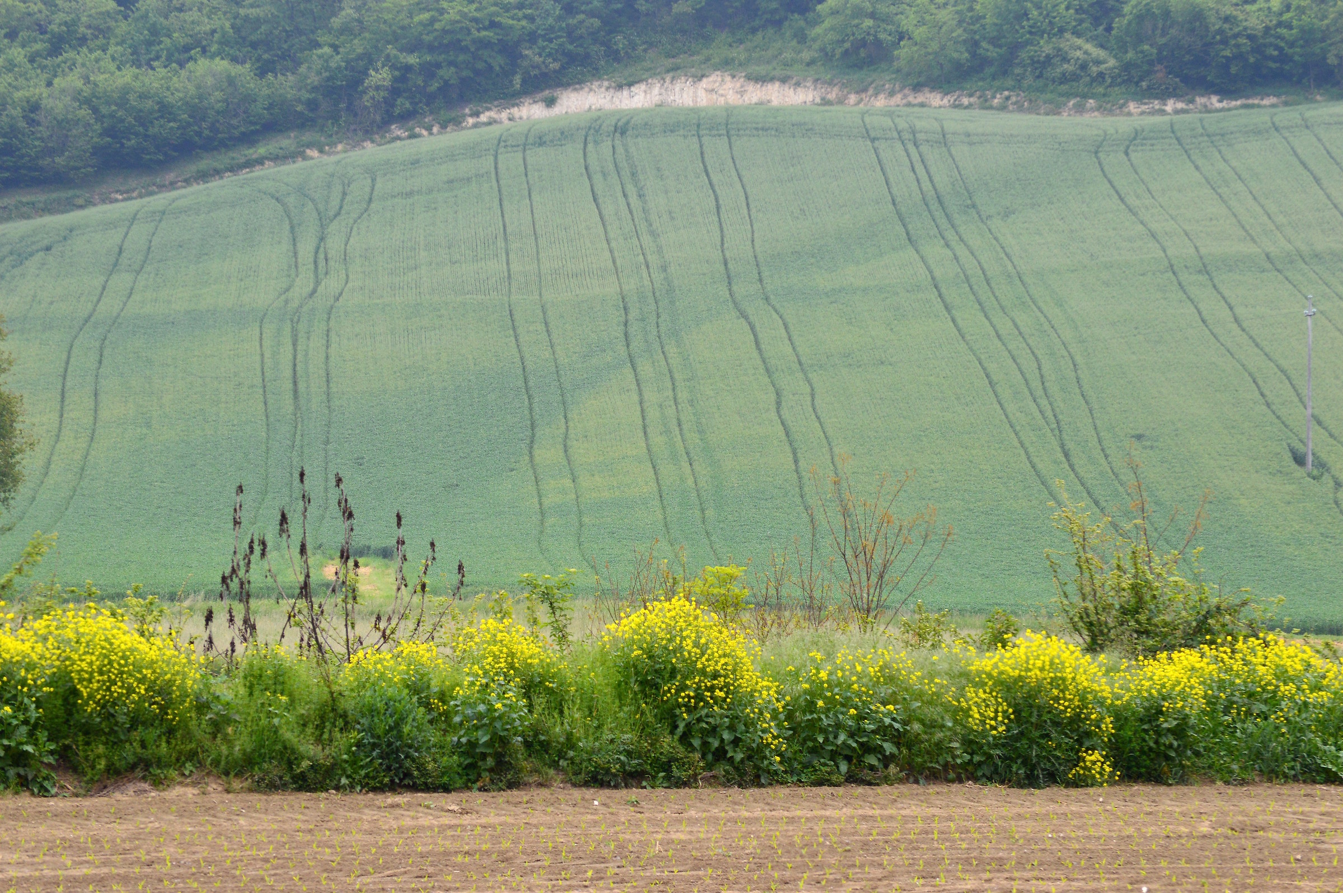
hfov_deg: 11.8
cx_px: 672
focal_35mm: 174
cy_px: 446
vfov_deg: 7.9
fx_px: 6484
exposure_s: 1/250
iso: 400
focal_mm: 116
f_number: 10
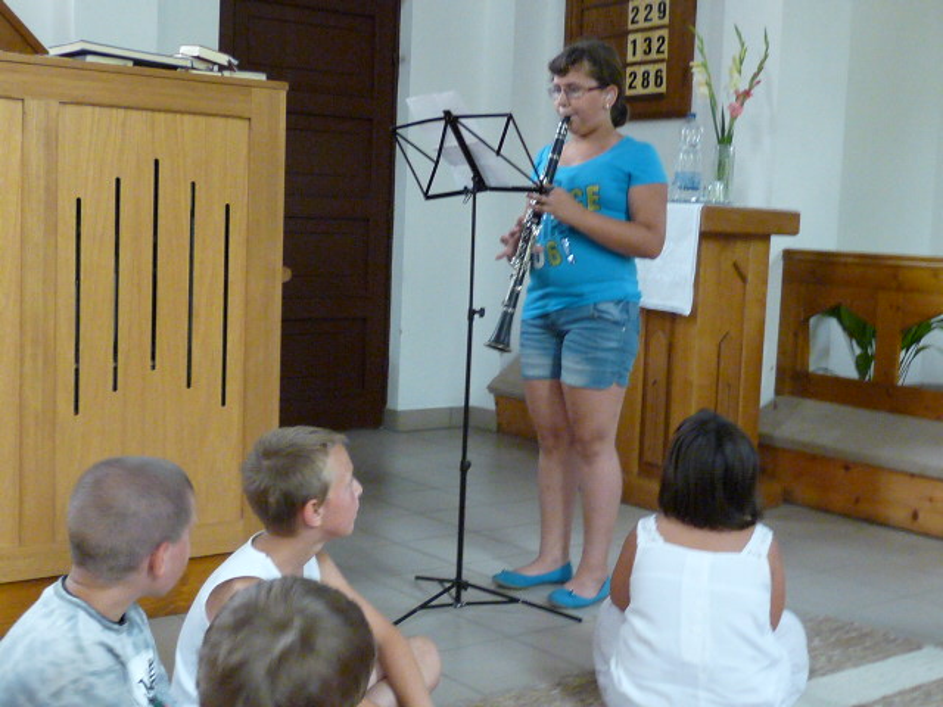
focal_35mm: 49
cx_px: 472
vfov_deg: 29.7
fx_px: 1335
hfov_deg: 38.9
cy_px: 354
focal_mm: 4.8
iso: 400
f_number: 2.8
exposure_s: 1/10
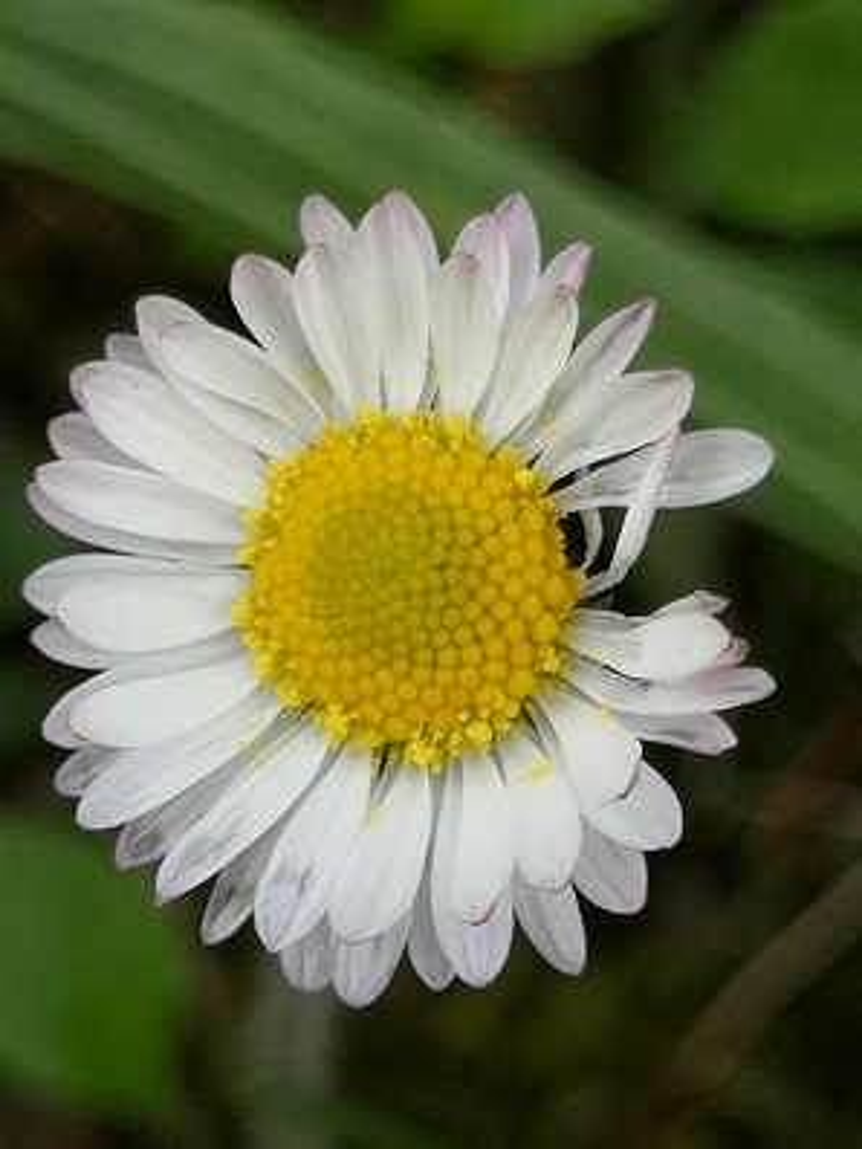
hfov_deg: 11.6
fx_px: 4248
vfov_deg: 15.4
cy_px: 574
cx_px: 431
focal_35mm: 128
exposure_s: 1/1179
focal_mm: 3.95
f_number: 1.8
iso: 50
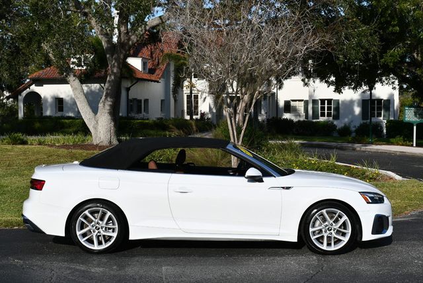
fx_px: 706
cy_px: 142
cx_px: 212
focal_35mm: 60
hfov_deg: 33.4
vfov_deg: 22.7
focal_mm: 30
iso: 100
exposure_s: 1/320
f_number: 9
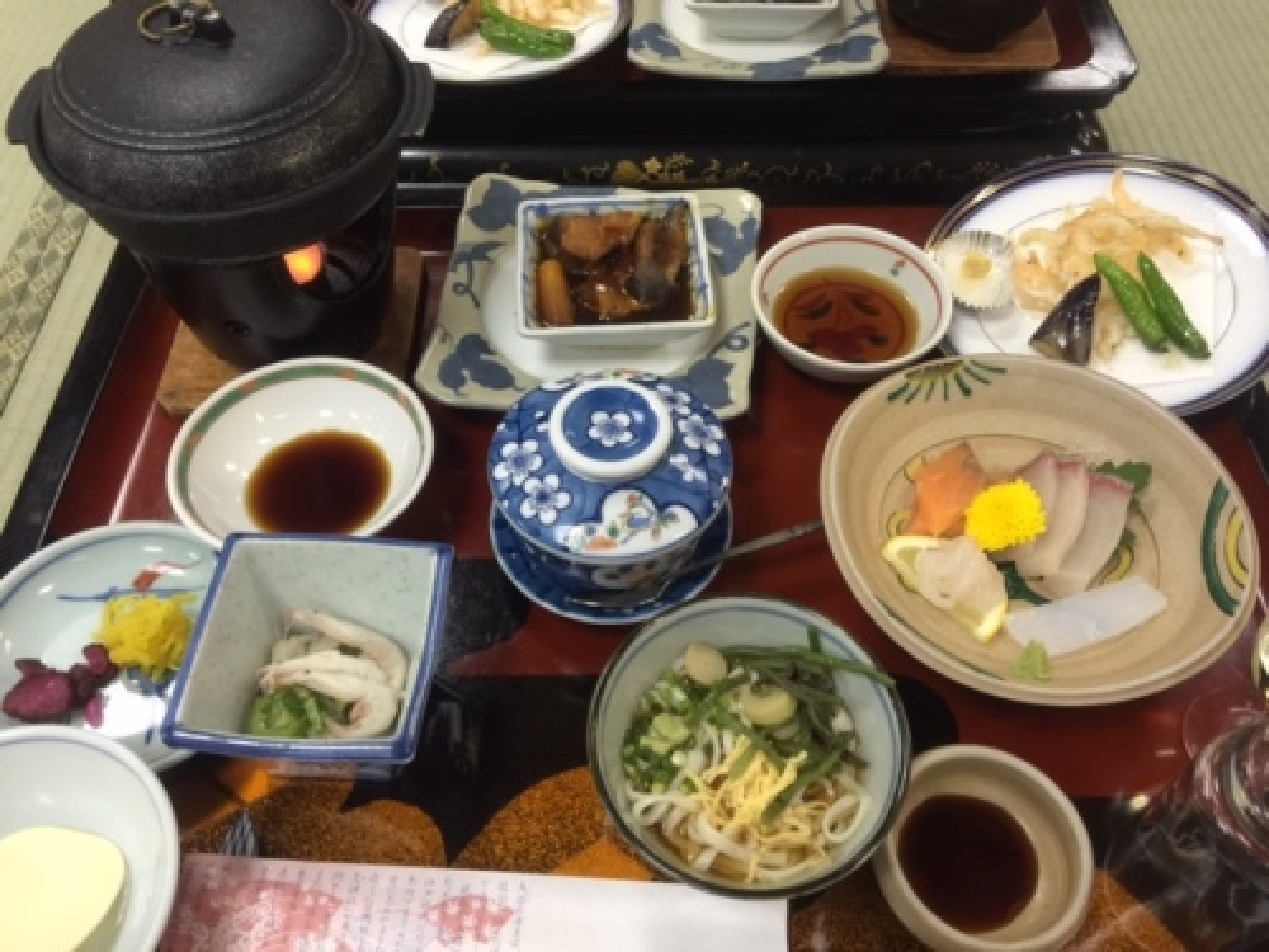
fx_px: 1063
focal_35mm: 29
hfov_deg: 61.7
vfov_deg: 48.2
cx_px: 634
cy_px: 476
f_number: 2.2
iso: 80
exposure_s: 1/15
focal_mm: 4.15
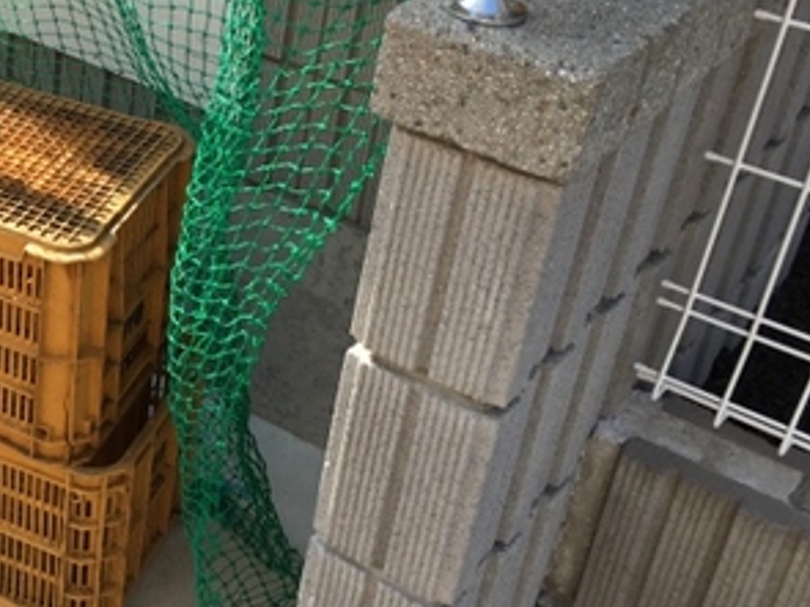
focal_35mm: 63
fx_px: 1474
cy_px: 192
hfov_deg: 28.2
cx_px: -66
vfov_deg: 23.1
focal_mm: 4.15
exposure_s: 1/439
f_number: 2.2
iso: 32
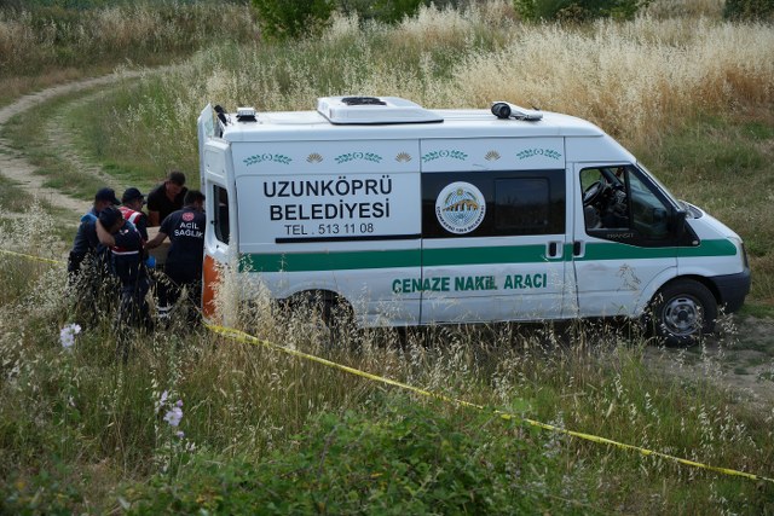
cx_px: 387
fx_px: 1161
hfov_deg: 36.9
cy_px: 258
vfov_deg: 25.1
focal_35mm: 54
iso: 100
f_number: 4.5
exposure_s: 1/400
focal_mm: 54
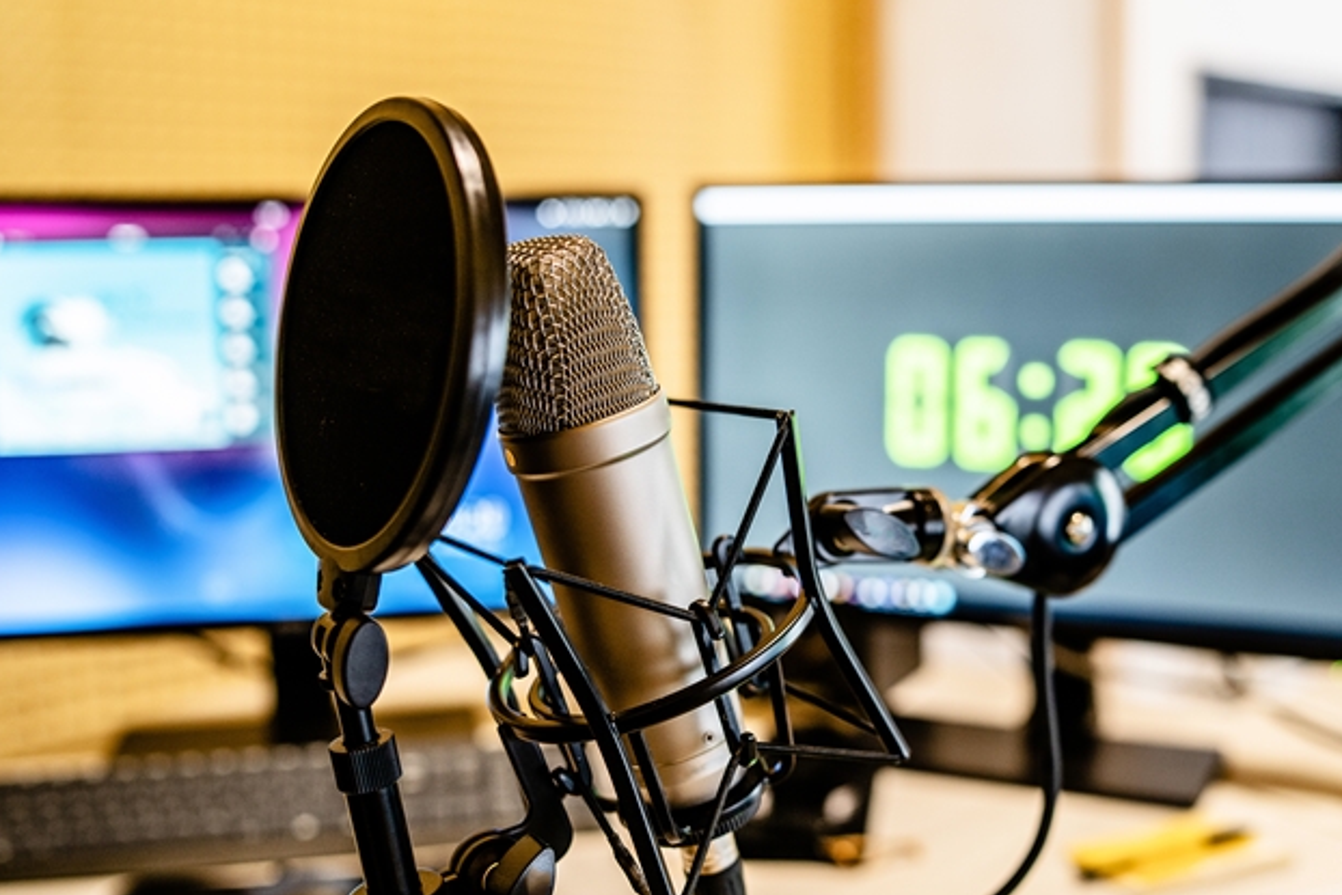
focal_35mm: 45
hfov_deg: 43.3
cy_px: 501
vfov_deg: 29.9
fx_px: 1678
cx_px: 831
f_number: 1.8
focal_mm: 35
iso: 500
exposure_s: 1/60
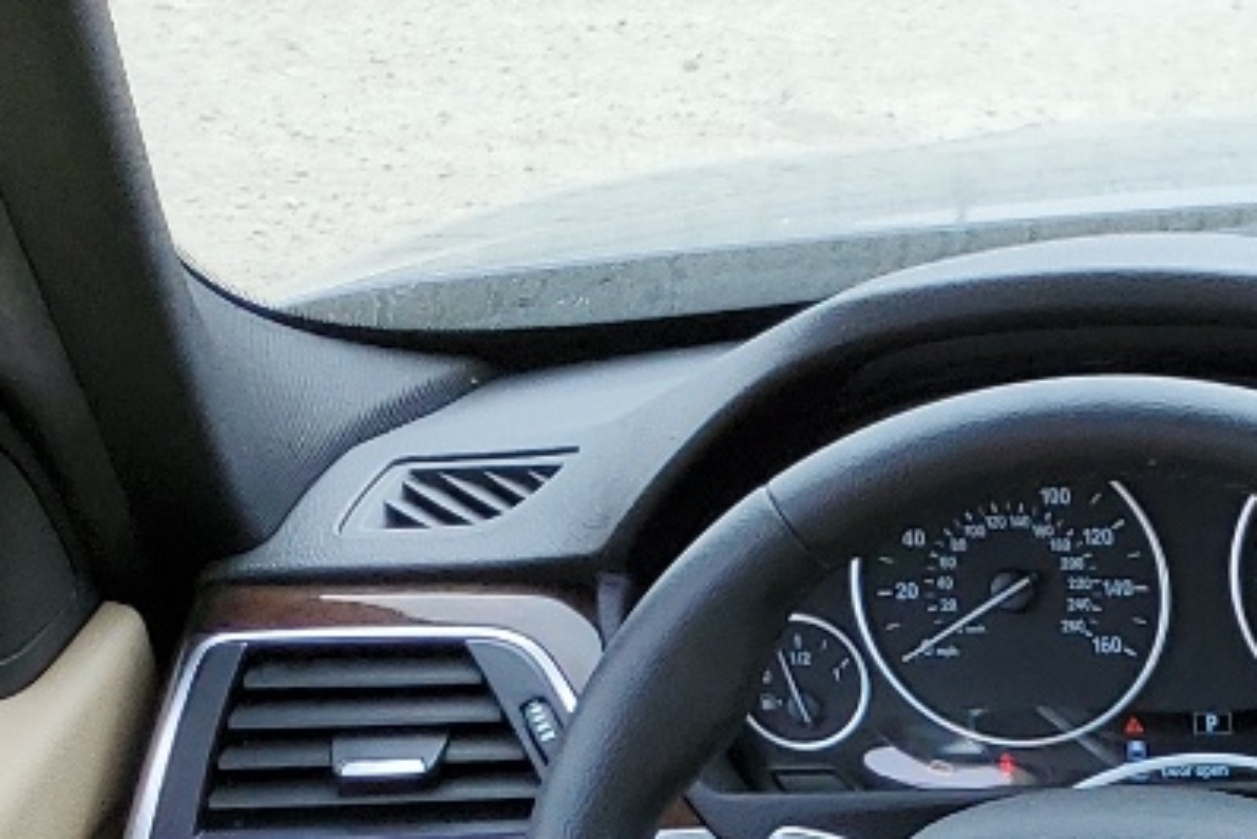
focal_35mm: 109
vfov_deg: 11.0
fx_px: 3807
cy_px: 1890
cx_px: 2296
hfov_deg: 15.8
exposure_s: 1/385
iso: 50
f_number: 1.5
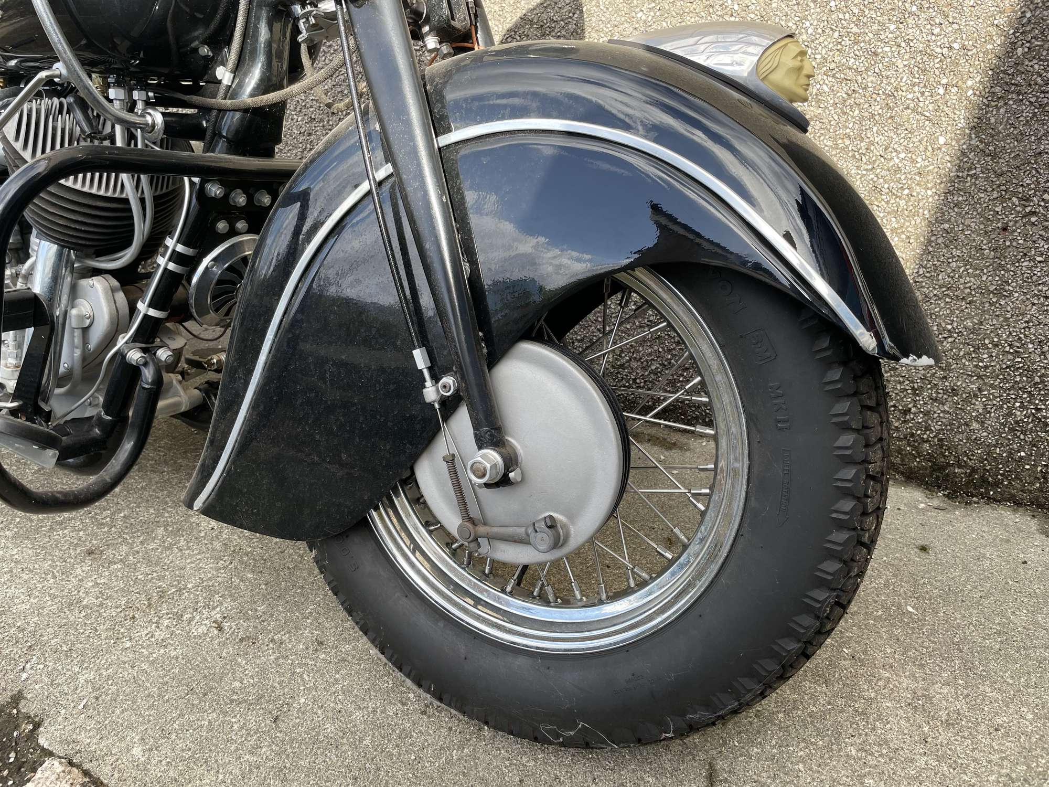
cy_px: 394
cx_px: 524
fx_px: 788
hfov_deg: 67.3
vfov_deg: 53.1
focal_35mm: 26
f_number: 1.6
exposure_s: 1/511
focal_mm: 4.2
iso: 32
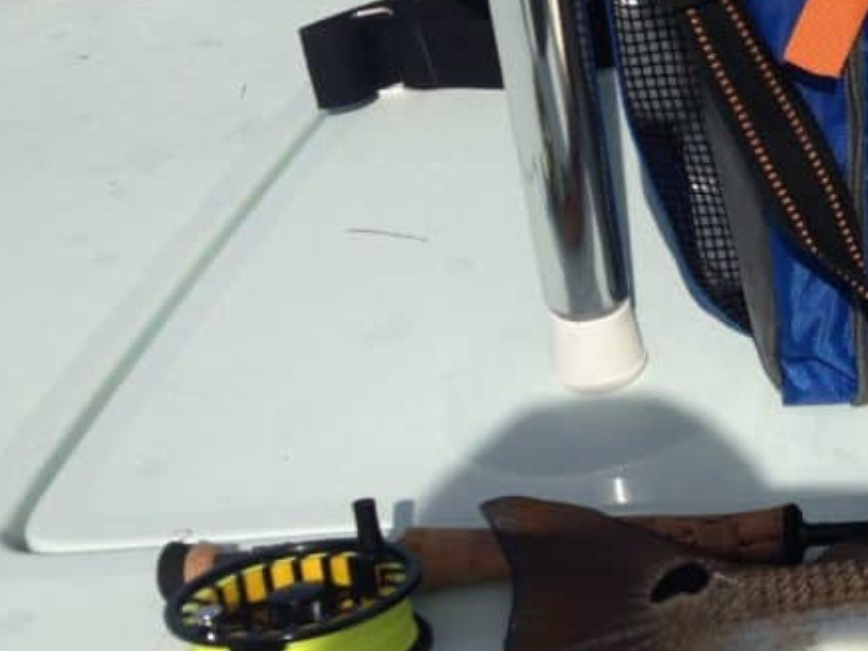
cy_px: 322
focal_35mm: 82
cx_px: 977
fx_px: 2057
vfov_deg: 18.0
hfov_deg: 22.4
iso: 50
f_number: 2.4
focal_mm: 4.28
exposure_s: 1/3460
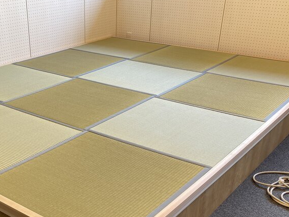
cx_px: 83
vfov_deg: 30.5
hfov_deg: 40.4
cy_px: 185
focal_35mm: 46
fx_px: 384
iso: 50
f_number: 1.8
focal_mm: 4.2
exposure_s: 1/122
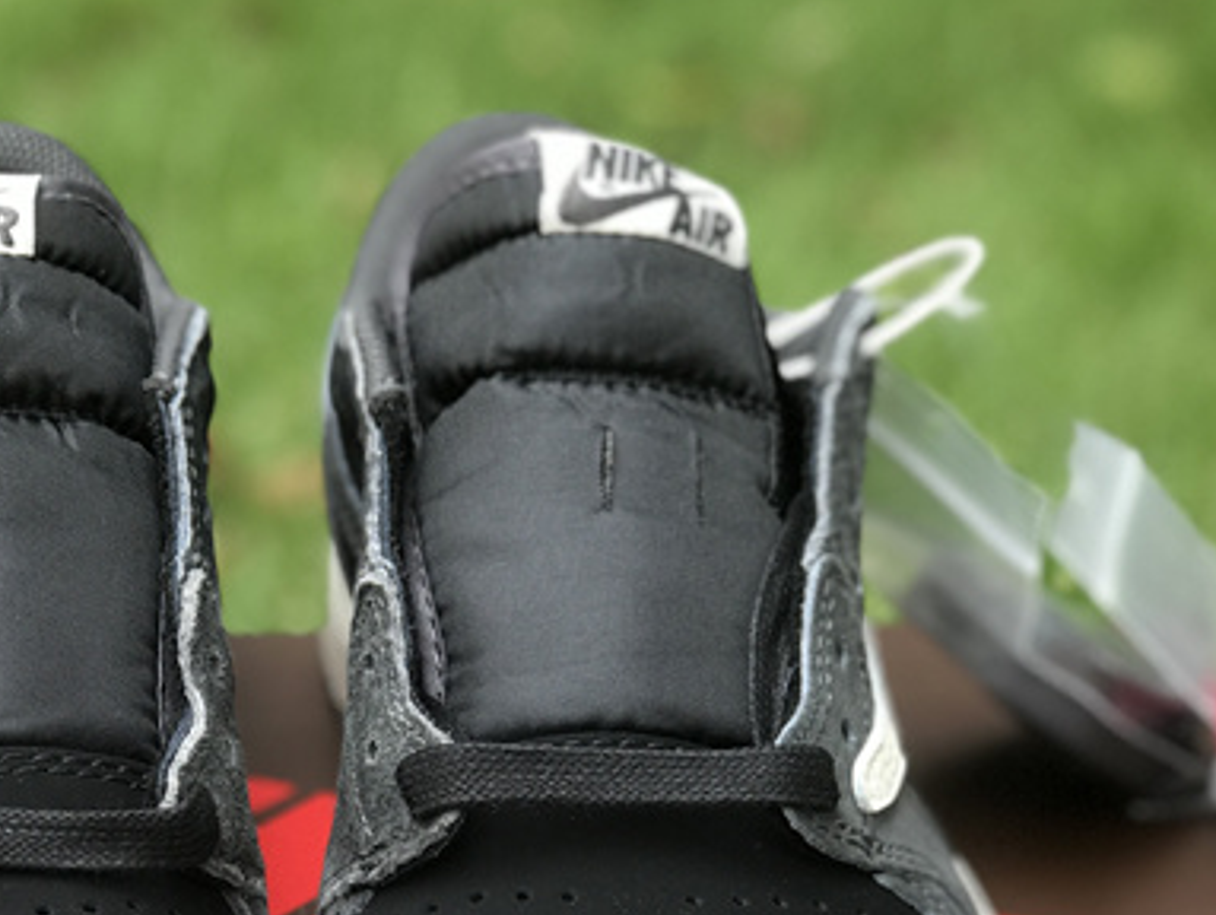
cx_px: 289
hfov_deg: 17.8
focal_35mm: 110
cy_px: 837
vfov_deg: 13.4
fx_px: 3868
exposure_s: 1/100
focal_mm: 6.6
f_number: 2.8
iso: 32
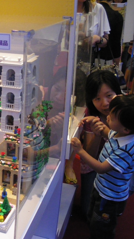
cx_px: -23
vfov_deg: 39.2
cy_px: 119
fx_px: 335
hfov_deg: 21.2
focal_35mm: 53
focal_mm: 6.3
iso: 400
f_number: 3.5
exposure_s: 1/60
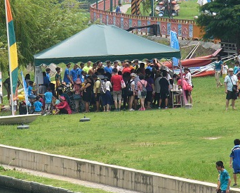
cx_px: 121
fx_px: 2957
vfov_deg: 3.7
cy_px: 70
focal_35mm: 416
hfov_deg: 4.6
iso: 50
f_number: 4
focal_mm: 37.9
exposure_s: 1/400
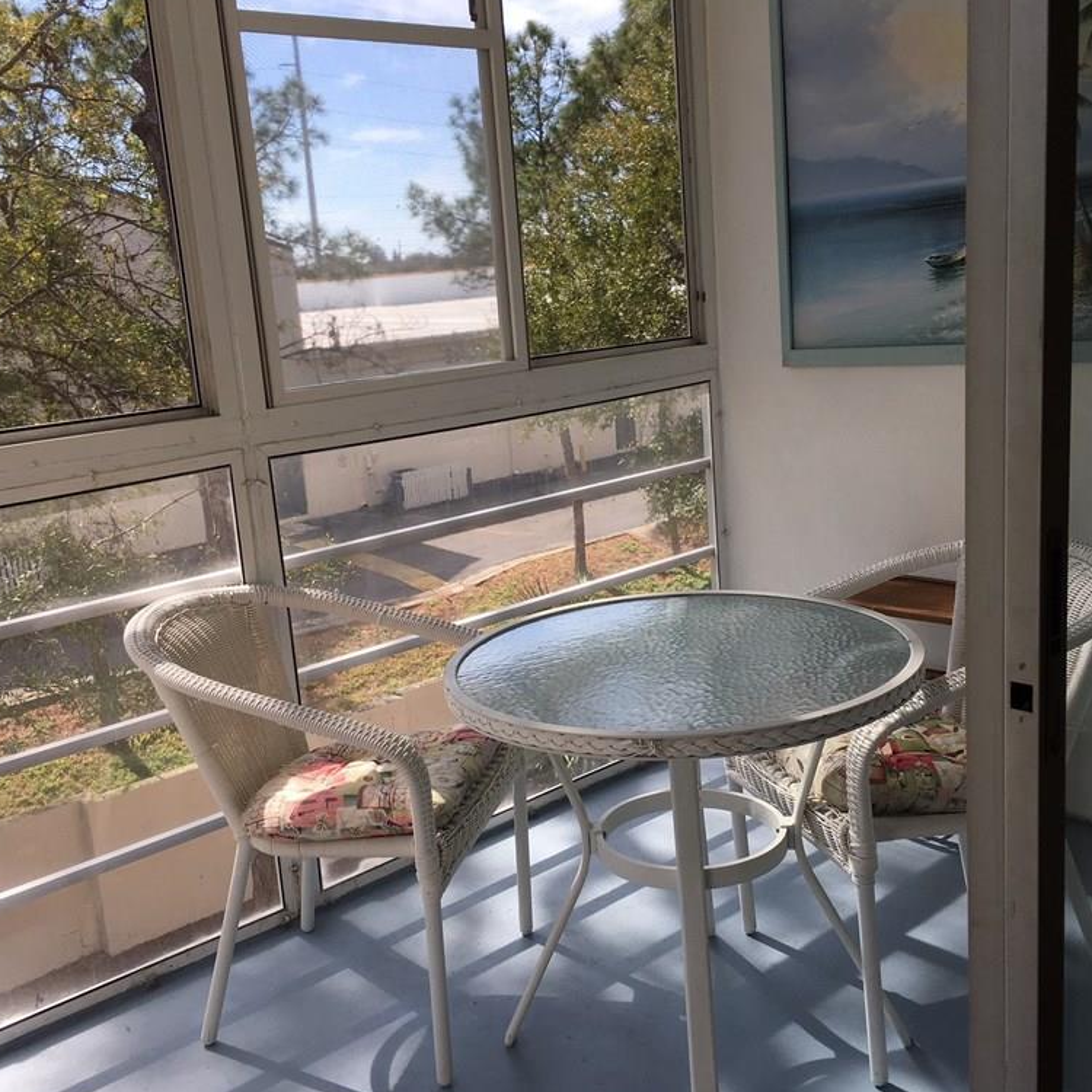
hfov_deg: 47.2
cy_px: 547
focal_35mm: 35
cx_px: 559
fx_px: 1249
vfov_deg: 47.2
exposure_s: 1/615
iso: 25
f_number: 2.2
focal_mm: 4.15
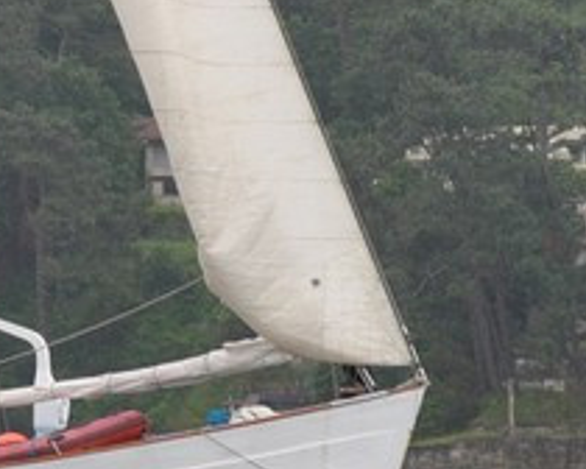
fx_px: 11499
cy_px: 61
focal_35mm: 663
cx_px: -218
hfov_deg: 2.9
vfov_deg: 2.3
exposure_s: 1/500
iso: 200
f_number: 5.6
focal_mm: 110
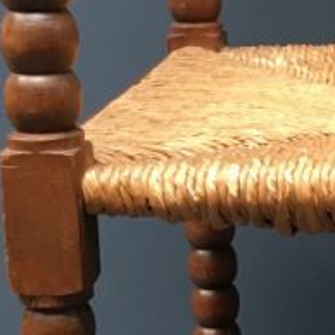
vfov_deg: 12.2
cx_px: 432
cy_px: 192
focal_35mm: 143
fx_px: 1566
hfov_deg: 11.9
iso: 100
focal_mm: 4.15
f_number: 2.2
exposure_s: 1/33
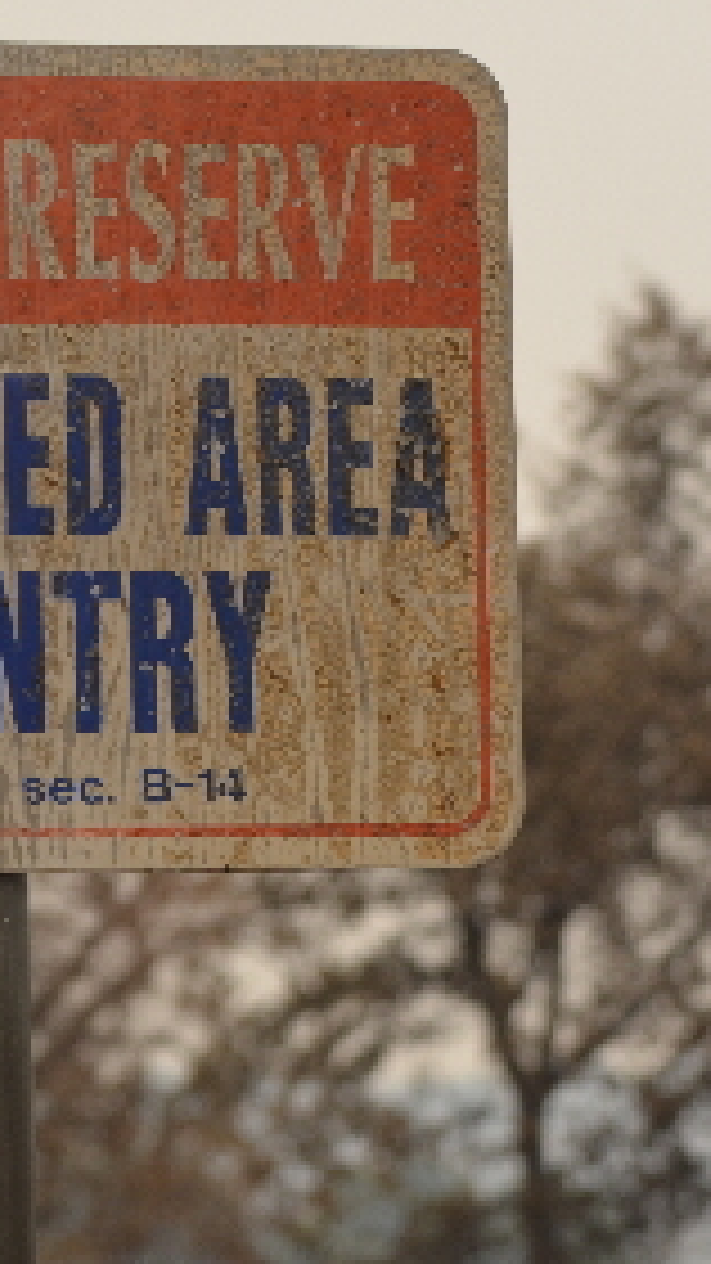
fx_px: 7912
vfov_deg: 9.1
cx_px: 508
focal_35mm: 236
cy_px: 729
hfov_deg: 5.1
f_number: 5
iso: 400
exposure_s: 1/100
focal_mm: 70
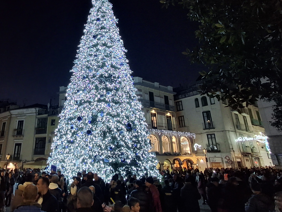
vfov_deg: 52.6
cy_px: 83
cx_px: 88
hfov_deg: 65.0
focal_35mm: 26
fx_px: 212
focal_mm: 1.64
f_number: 2.2
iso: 200
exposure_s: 1/50
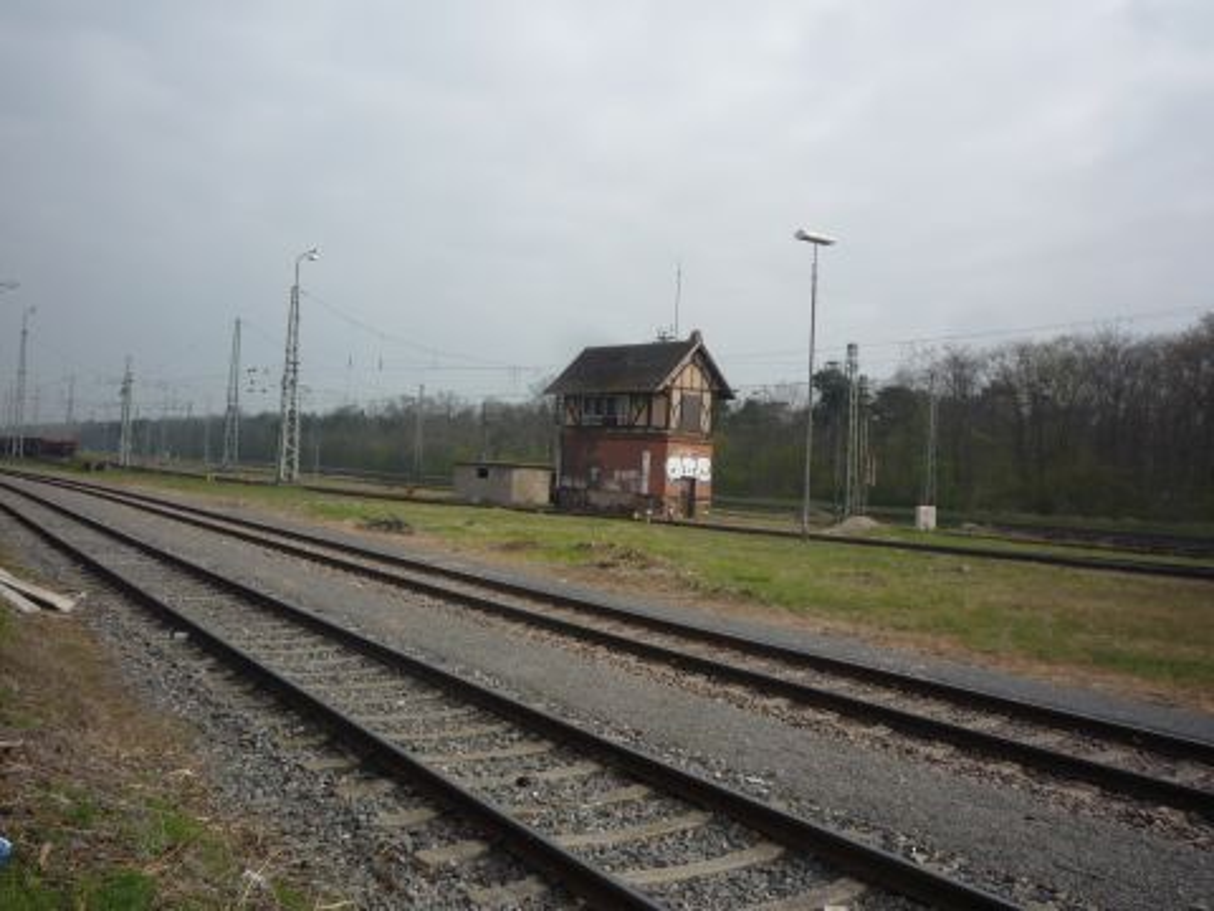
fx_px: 1122
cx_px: 607
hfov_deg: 56.8
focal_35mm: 32
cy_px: 456
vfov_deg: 44.2
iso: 100
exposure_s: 1/400
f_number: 5.6
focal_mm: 5.2
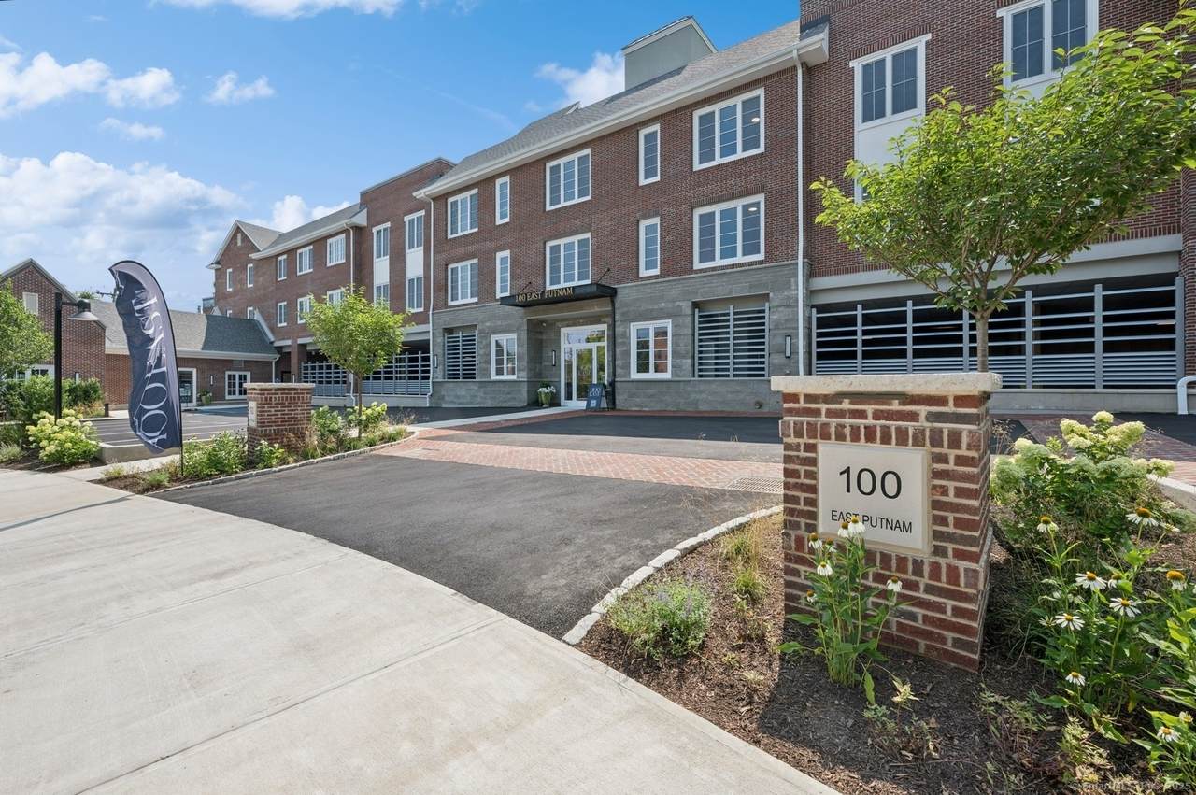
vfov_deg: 81.1
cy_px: 398
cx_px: 598
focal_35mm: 14
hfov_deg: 104.3
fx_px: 465
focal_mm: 14
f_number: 13
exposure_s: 1/125
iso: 200
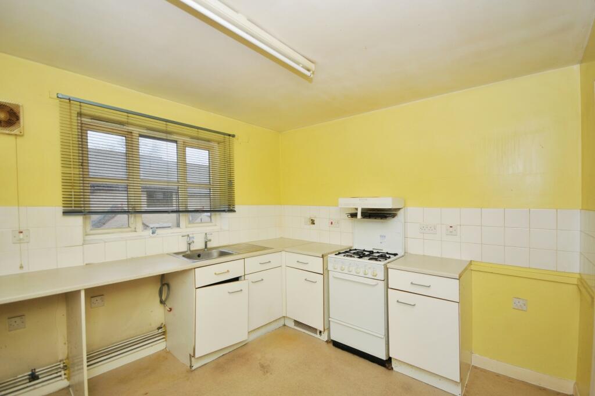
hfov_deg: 100.4
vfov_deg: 77.2
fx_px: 248
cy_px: 198
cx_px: 298
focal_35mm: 15
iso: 200
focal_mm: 10
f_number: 5
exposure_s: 1/60
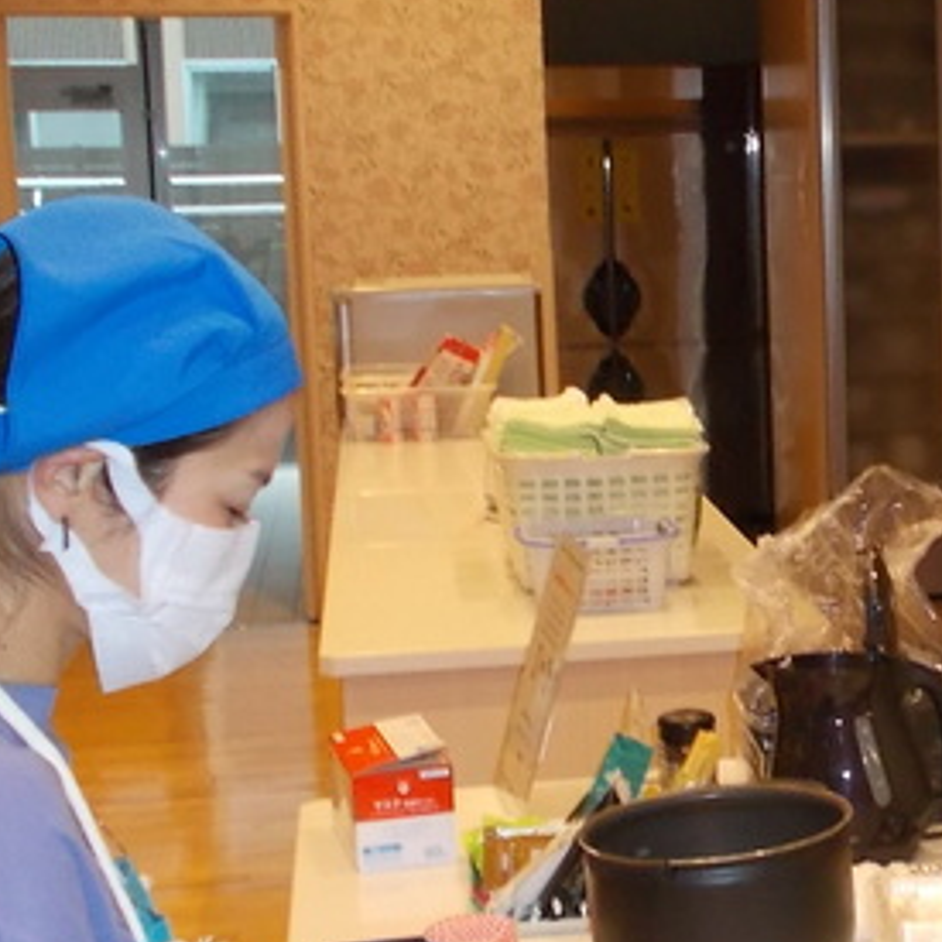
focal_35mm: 82
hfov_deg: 20.3
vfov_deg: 21.1
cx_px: 987
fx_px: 2525
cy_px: 505
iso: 200
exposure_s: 1/25
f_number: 3.2
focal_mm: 4.6
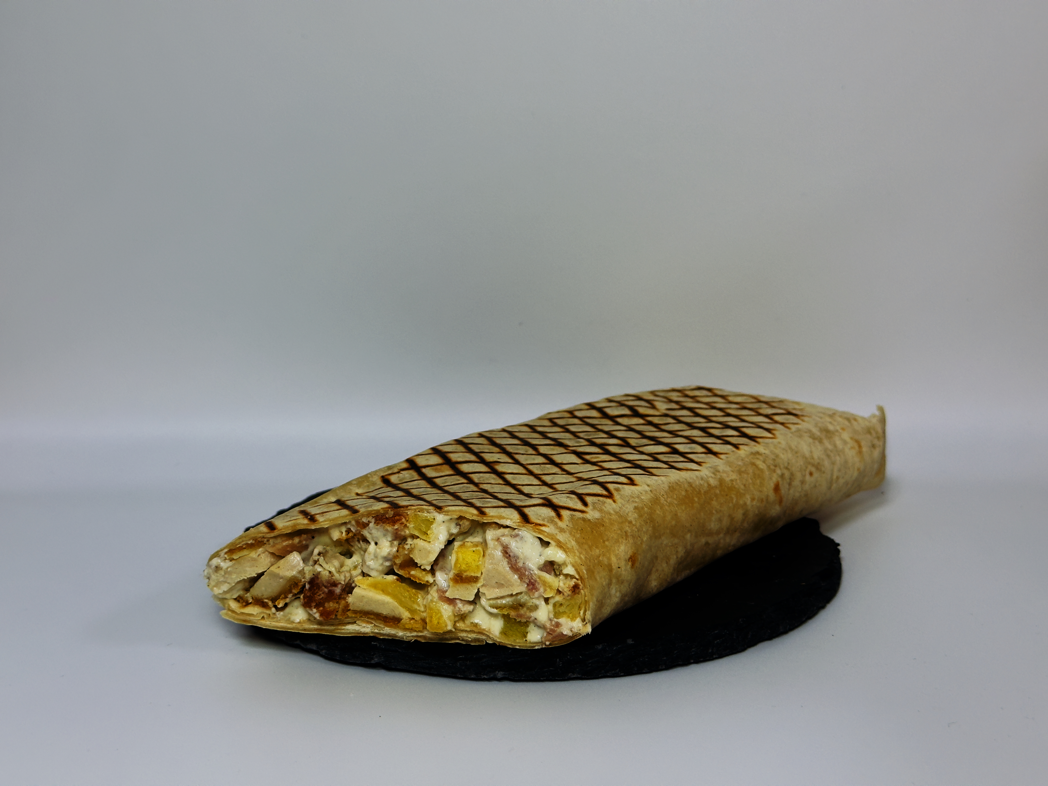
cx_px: 524
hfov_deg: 39.7
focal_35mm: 48
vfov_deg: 30.3
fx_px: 1453
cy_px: 393
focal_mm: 6.86
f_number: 1.78
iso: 80
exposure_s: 1/77
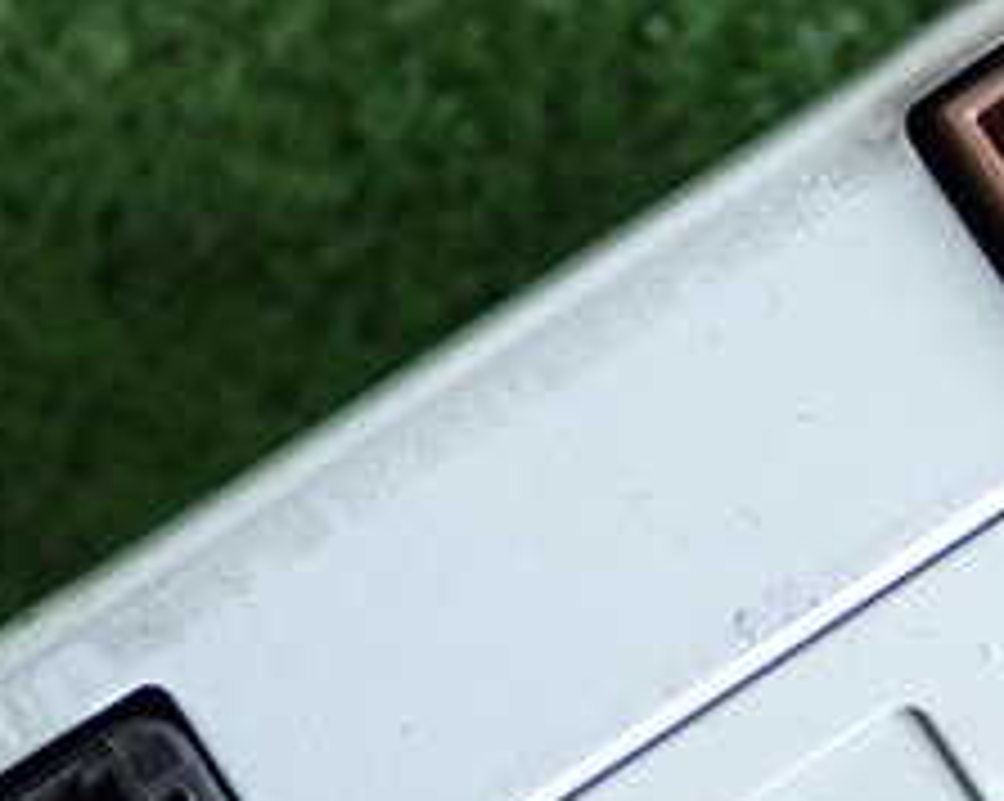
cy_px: 720
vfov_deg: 8.7
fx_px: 5225
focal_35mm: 176
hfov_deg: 11.0
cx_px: 383
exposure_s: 1/125
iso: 800
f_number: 3.8
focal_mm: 11.88
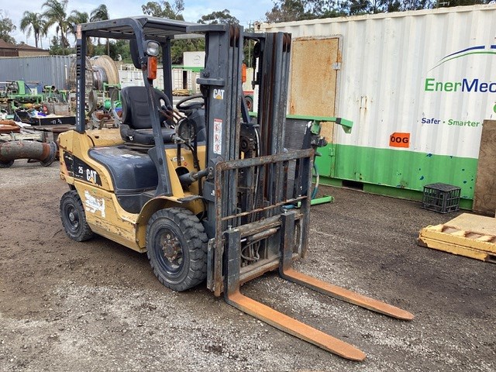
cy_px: 186
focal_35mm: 31
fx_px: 444
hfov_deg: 58.4
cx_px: 248
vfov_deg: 45.4
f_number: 2.4
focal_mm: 3.3
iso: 25
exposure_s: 1/316
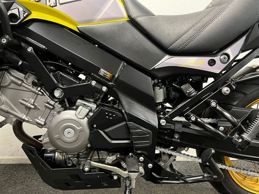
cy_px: 97
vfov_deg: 53.1
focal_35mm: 26
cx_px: 130
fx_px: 195
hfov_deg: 67.3
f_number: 1.6
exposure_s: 1/33
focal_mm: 5.1
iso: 500
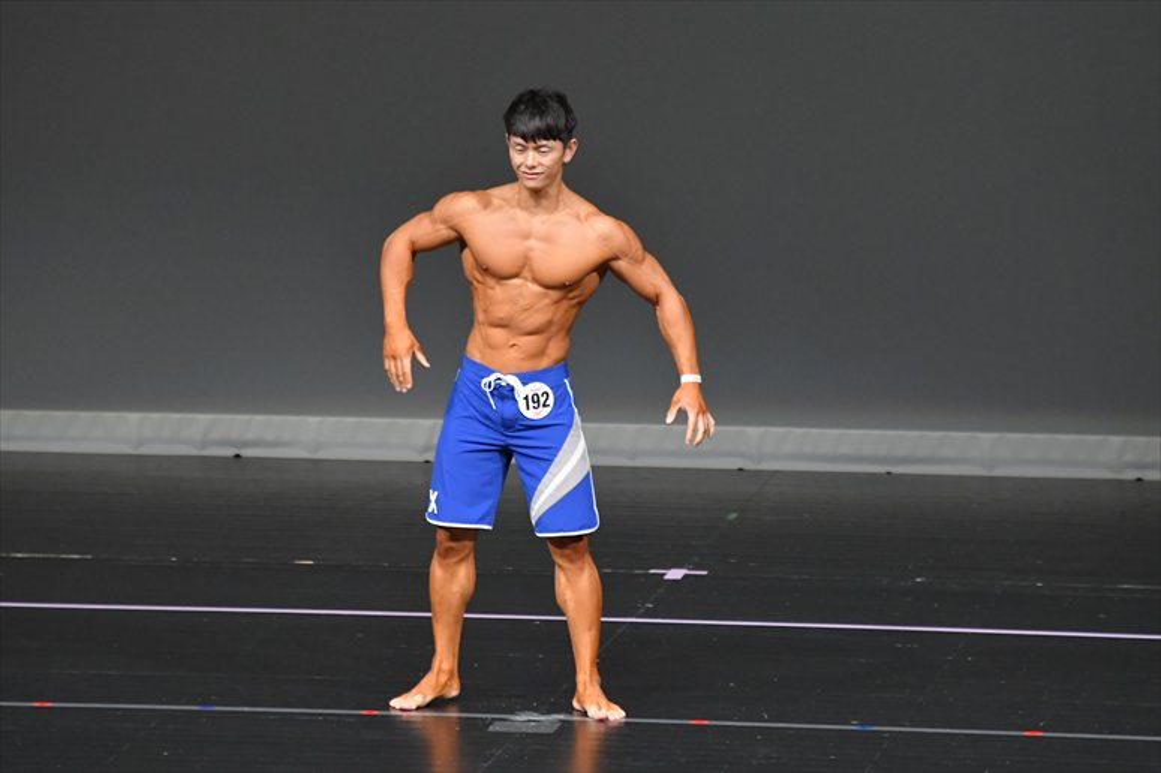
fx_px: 11121
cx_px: 580
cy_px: 386
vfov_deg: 4.0
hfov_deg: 6.0
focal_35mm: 345
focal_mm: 230
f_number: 5.6
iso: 4000
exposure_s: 1/400
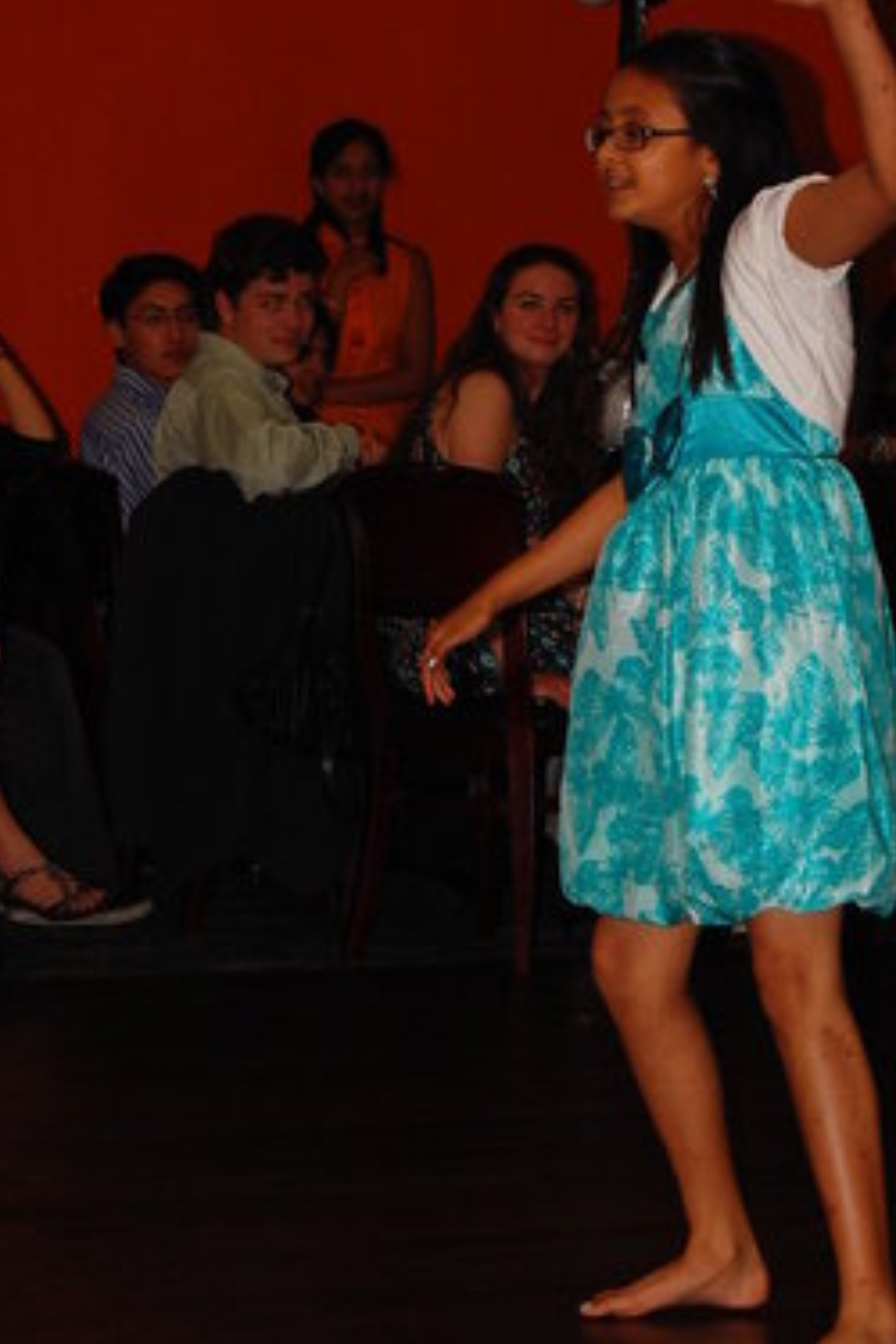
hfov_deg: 9.7
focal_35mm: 141
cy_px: 545
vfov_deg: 14.6
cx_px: 599
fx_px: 5258
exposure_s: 1/60
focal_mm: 55
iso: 400
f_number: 5.6
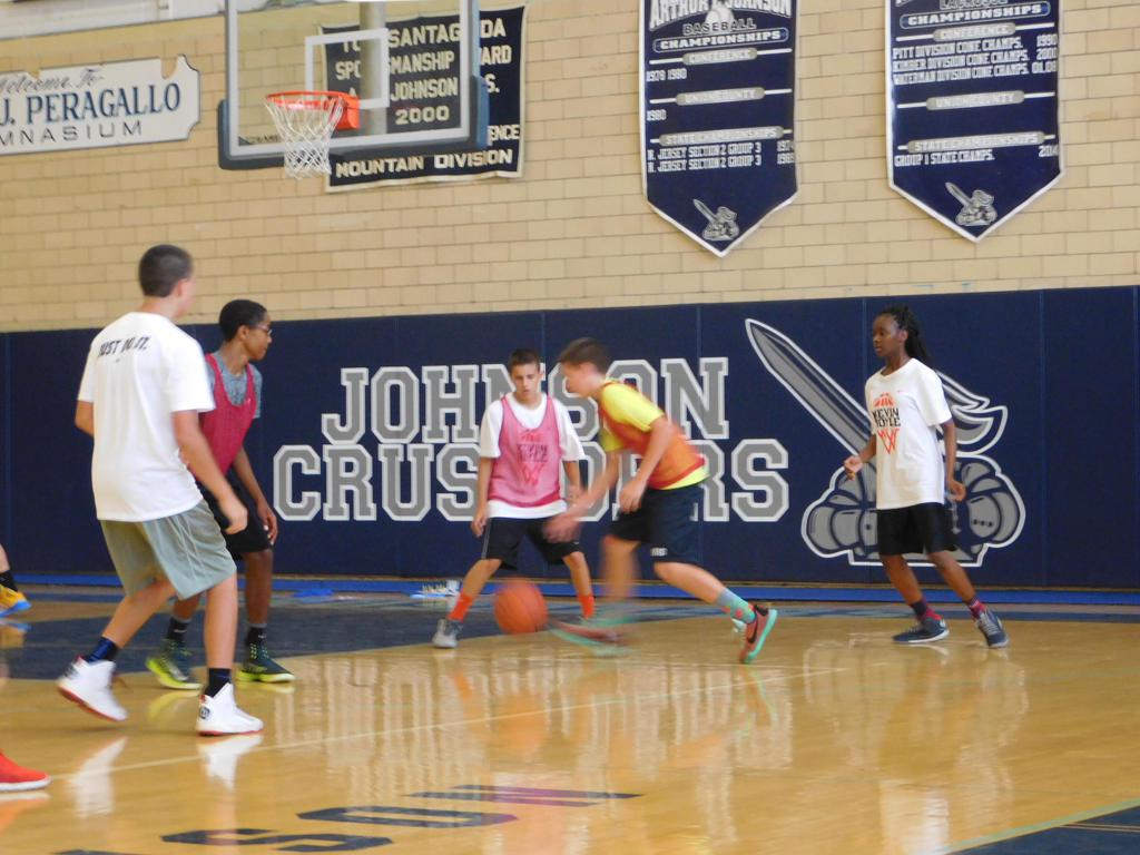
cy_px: 428
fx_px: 2997
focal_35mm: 91
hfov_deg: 21.5
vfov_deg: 16.2
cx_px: 570
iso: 400
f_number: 4.5
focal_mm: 16.1
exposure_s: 1/30
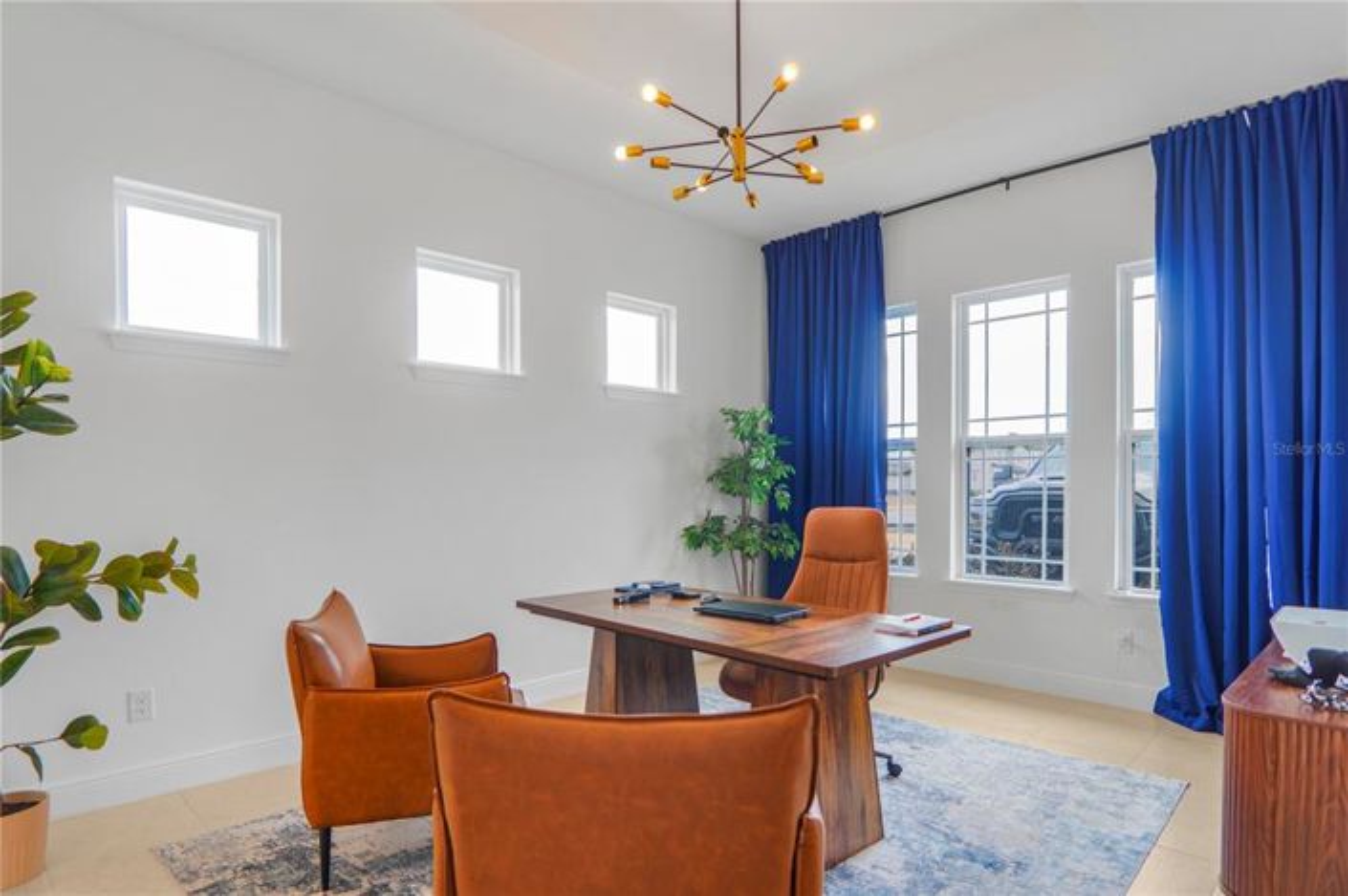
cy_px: 448
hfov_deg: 90.0
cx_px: 674
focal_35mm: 18
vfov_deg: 67.3
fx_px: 674
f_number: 2.5
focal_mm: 12
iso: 100
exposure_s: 1/50
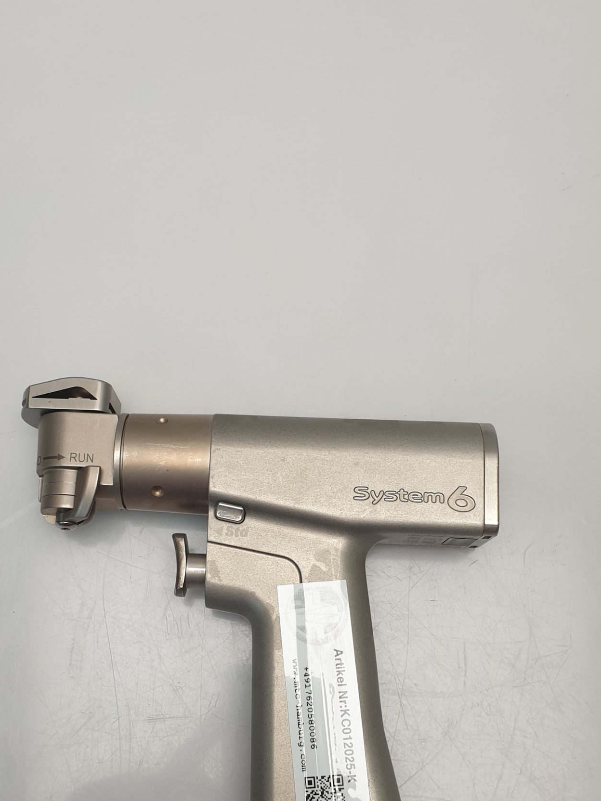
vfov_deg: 46.2
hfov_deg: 35.9
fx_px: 926
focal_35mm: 40
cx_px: 265
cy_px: 520
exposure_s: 1/50
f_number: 2.4
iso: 50
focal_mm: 4.3
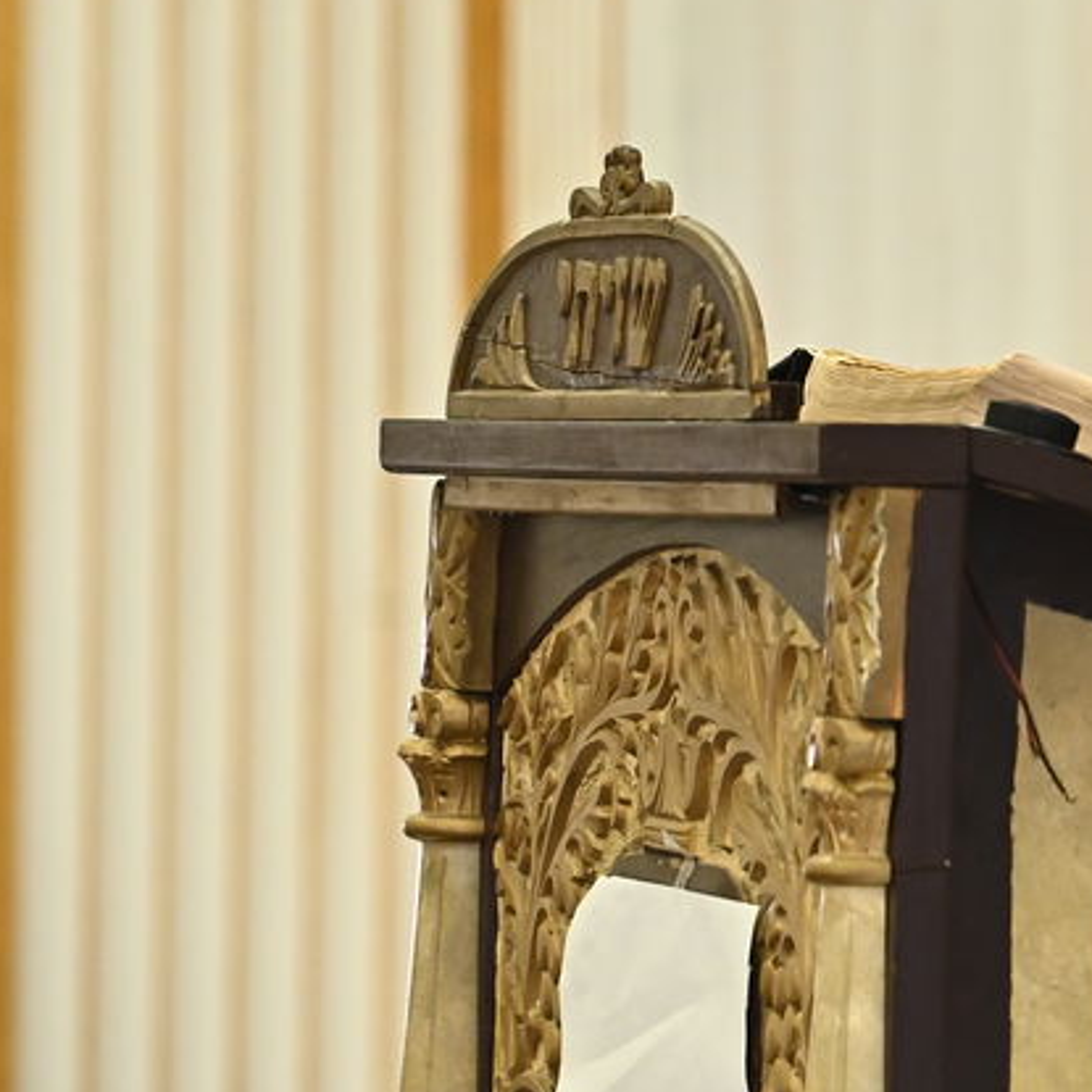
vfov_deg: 3.8
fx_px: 16382
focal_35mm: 459
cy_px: 32
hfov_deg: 3.8
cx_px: 1658
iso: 2500
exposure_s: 1/160
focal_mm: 160
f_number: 7.1
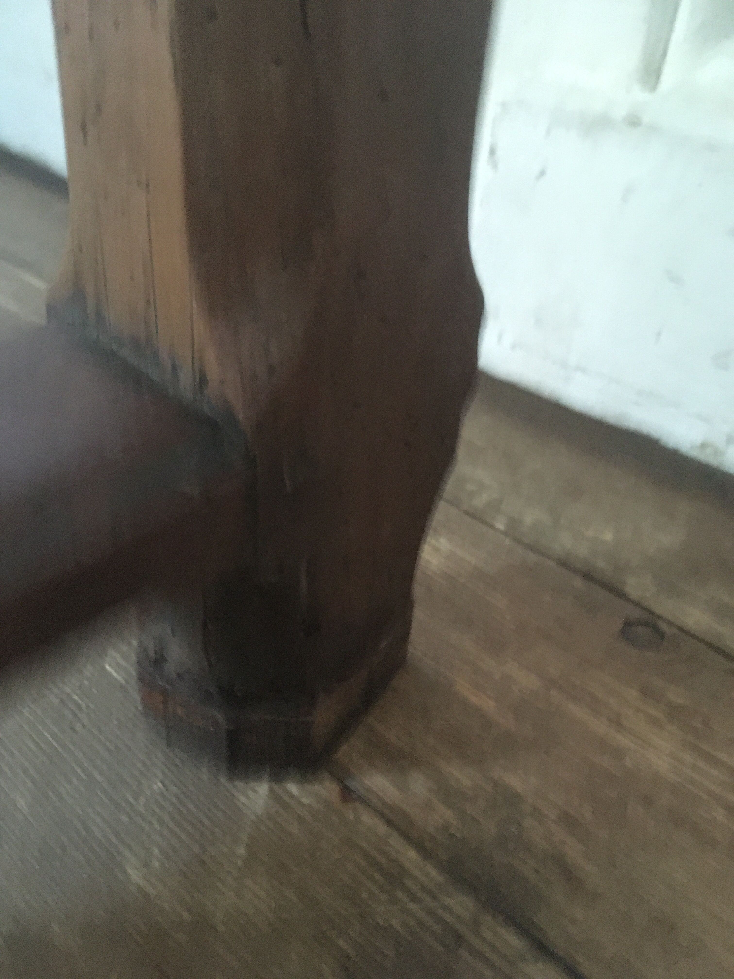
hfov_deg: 48.2
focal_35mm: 29
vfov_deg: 61.7
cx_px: 367
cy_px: 490
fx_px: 820
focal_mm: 4.15
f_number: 2.2
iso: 640
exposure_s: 1/17
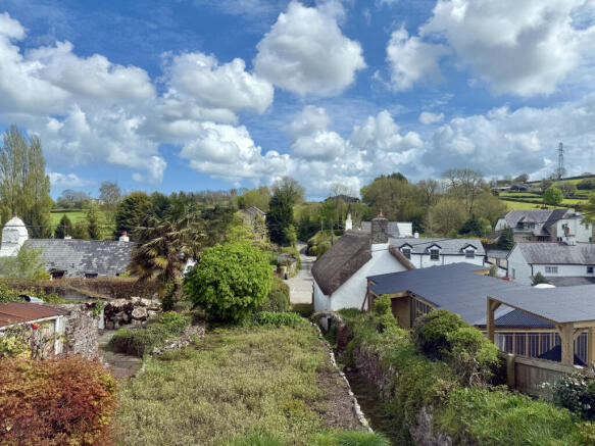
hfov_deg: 71.6
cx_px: 298
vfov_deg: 56.8
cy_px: 223
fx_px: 412
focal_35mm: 24
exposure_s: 1/5714
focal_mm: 6.76
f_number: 1.78
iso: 80
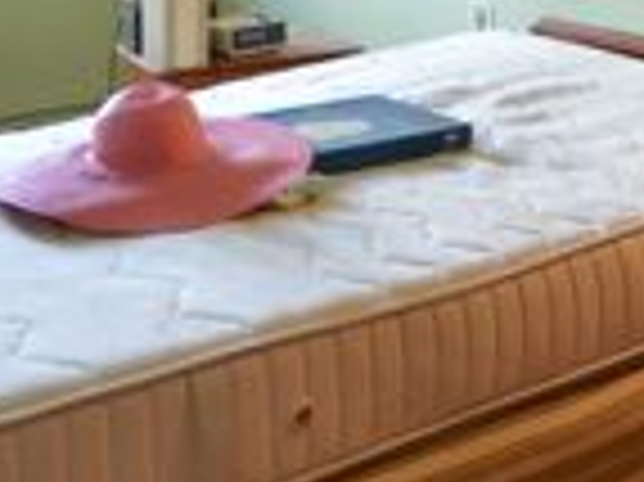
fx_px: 1320
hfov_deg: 27.2
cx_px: 435
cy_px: -171
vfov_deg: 18.9
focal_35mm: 71
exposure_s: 1/60
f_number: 3.5
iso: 720
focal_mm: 10
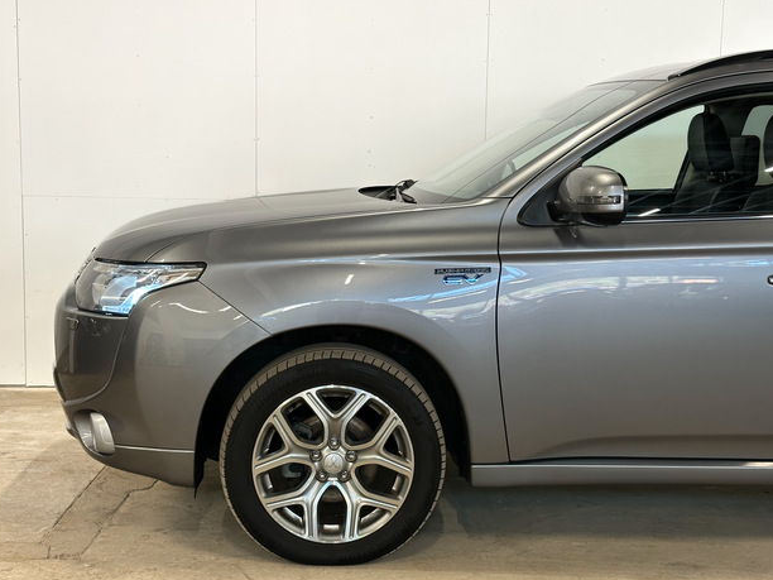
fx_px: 1139
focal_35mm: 51
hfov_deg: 37.5
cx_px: 402
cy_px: 284
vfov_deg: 28.6
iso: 80
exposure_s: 1/50
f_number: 1.8
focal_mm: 6.86
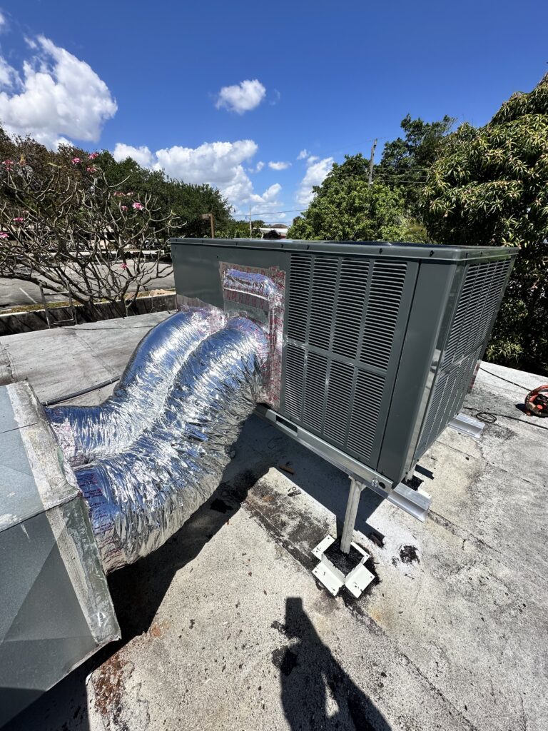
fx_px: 296
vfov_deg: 102.1
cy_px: 366
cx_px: 274
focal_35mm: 14
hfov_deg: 85.7
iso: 50
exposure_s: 1/2398
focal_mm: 2.22
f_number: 2.2
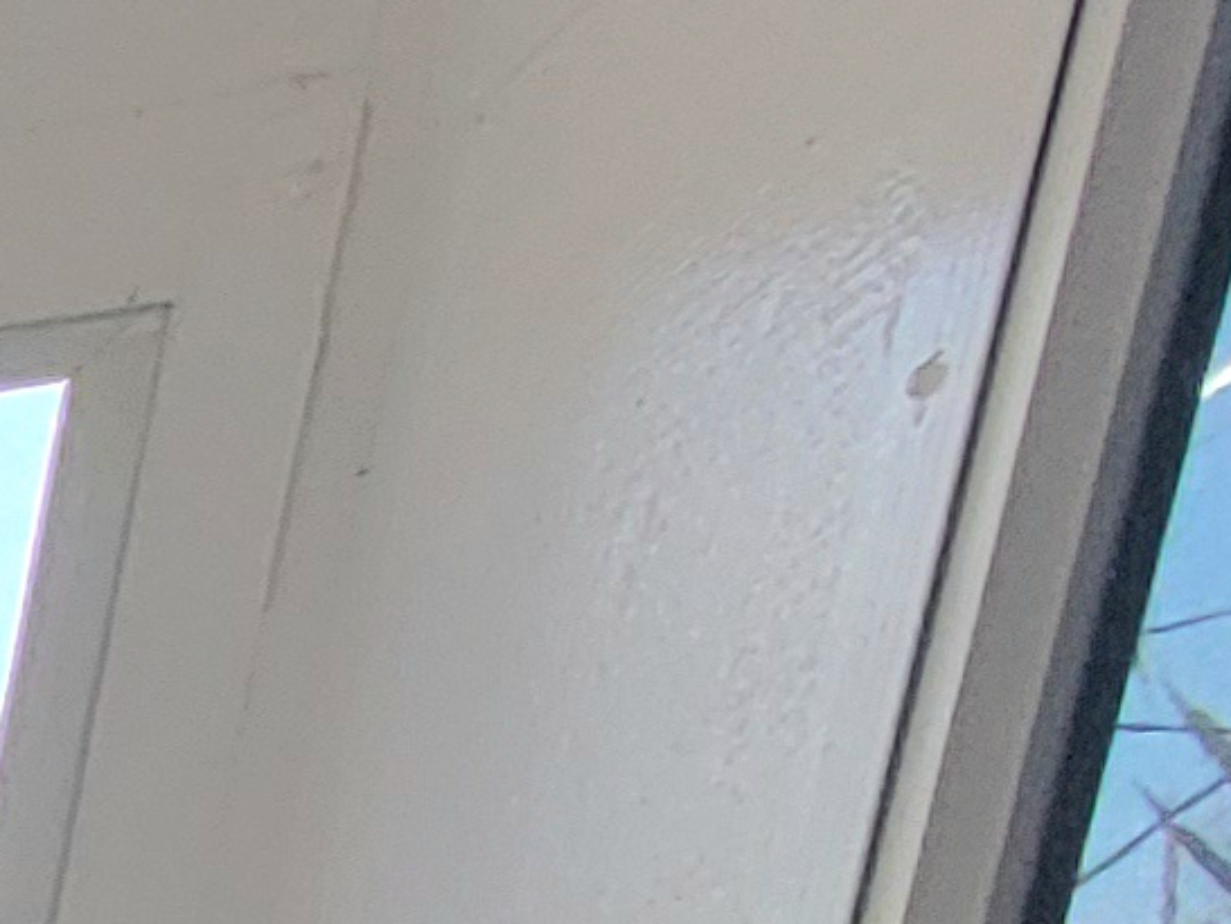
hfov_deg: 9.3
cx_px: -3190
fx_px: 3415
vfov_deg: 10.6
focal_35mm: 96
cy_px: 2795
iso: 50
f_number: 2.2
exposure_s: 1/147
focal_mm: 2.2
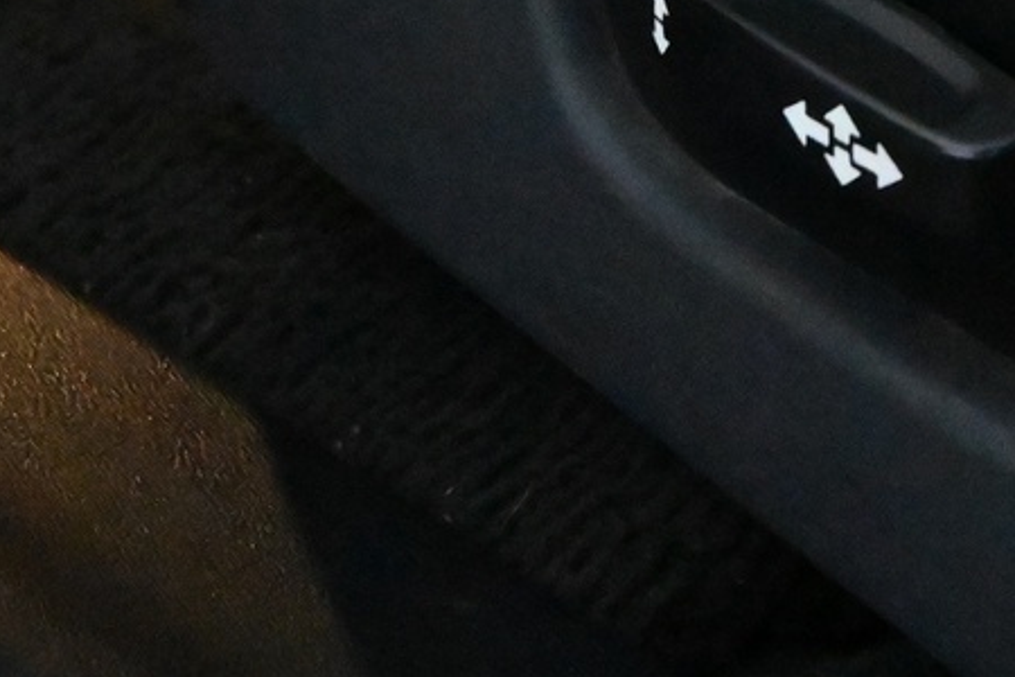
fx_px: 7155
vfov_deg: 5.4
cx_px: 1259
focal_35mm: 254
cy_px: -232
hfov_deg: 8.0
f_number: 6
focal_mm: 47
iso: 16000
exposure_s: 1/80
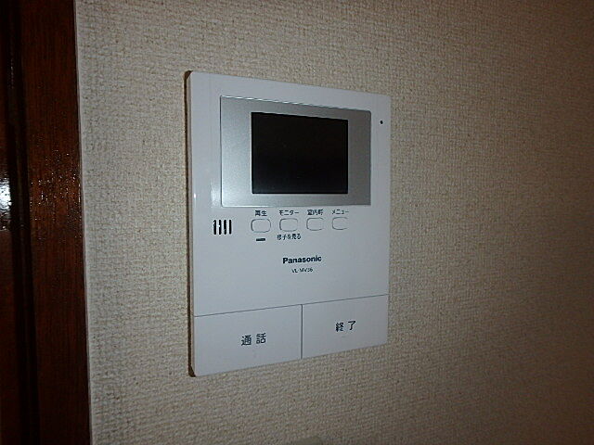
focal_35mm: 21
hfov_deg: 79.0
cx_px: 297
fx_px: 360
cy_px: 222
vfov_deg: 63.4
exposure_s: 1/30
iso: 160
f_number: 3.5
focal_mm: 3.7
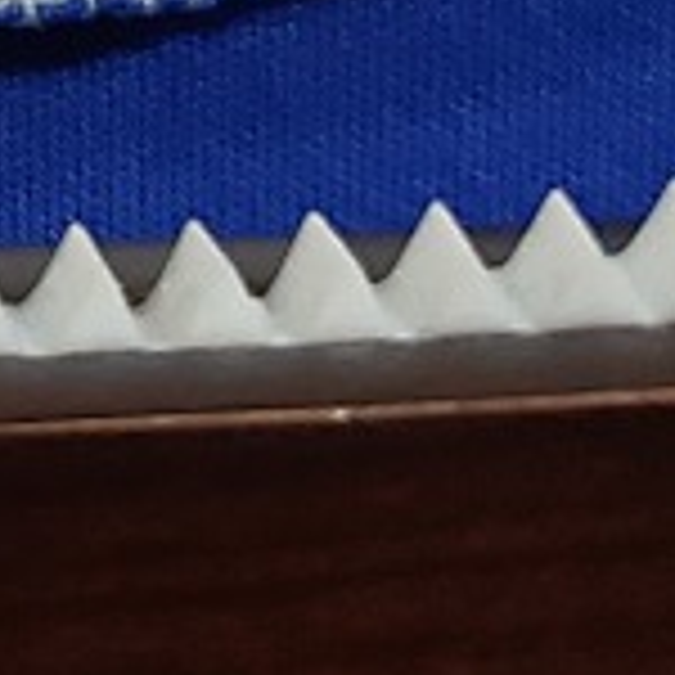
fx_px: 3640
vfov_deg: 9.8
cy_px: -698
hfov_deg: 10.2
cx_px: -428
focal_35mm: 165
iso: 320
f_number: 1.5
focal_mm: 4.3
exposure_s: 1/50
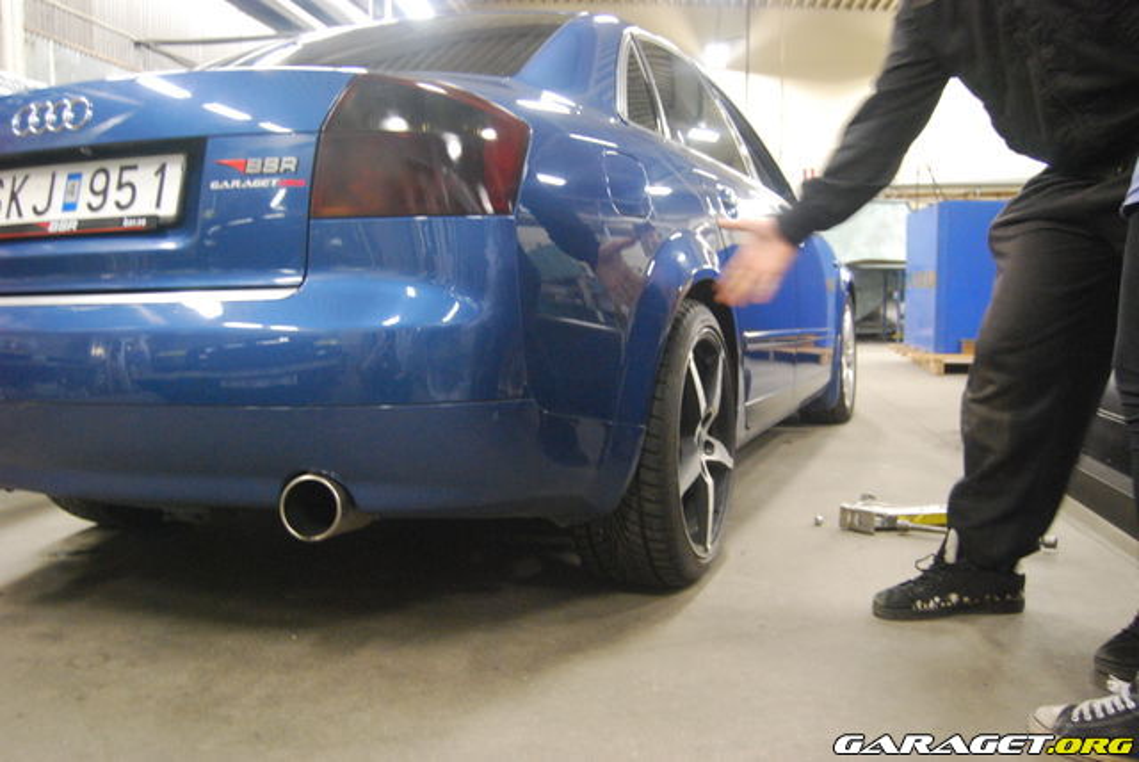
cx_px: 570
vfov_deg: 40.0
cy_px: 381
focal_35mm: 33
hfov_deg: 57.2
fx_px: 1045
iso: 1600
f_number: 3.8
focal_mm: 22
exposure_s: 1/20
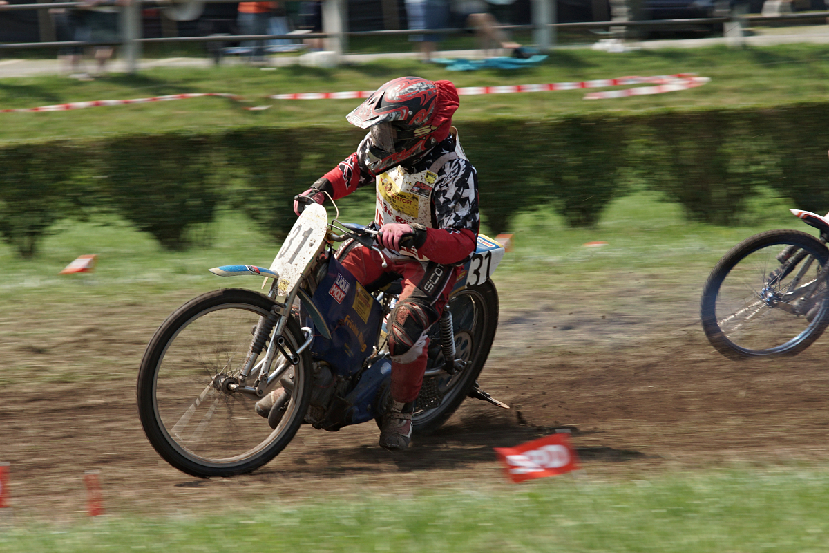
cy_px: 276
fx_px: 5181
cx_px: 414
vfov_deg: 6.1
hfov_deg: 9.1
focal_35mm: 225
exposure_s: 1/400
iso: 200
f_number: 10
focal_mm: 150
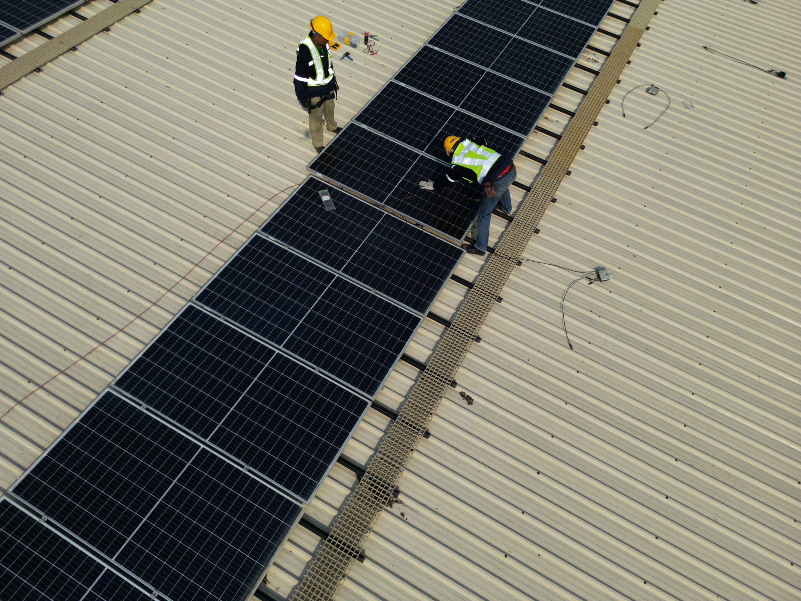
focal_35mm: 24
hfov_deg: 71.6
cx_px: 400
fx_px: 555
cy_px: 300
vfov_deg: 56.8
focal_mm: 6.72
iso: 110
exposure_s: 1/5000
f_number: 1.7
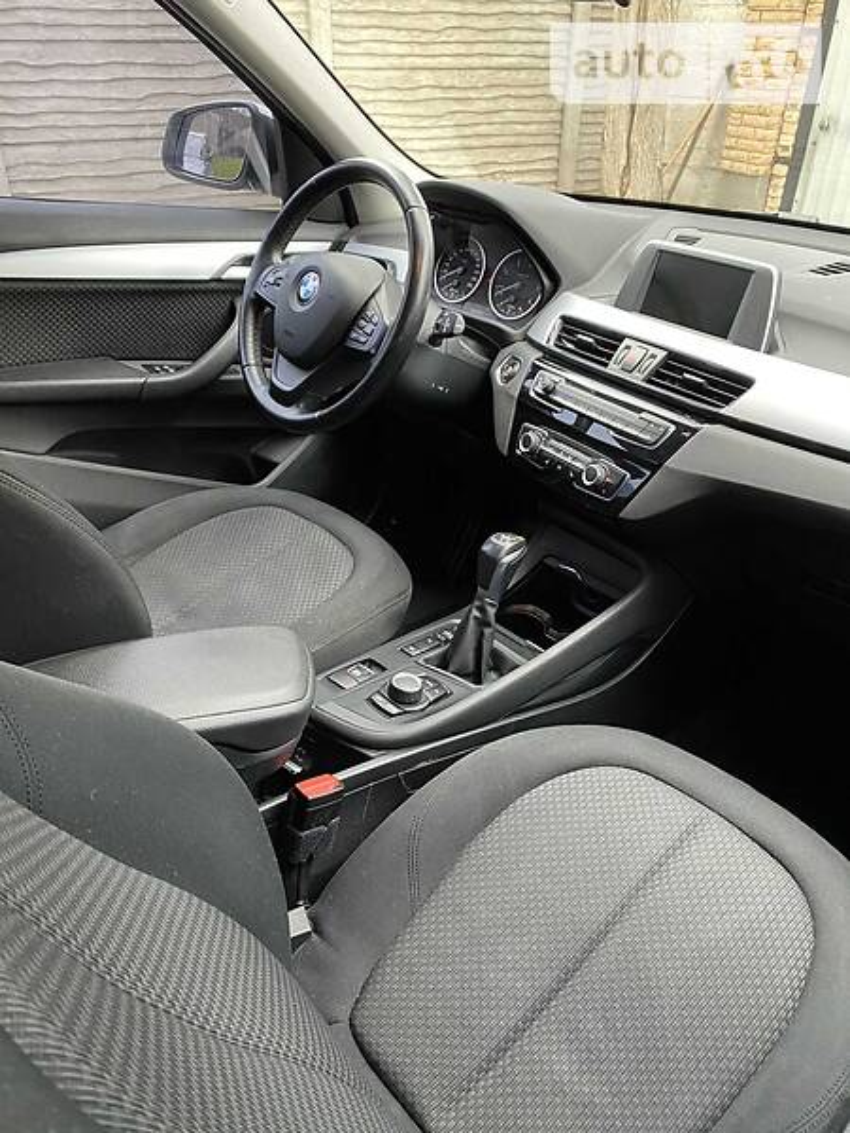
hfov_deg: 53.1
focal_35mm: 26
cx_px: 425
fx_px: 851
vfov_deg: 67.3
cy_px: 566
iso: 250
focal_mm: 4.2
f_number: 1.8
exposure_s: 1/50
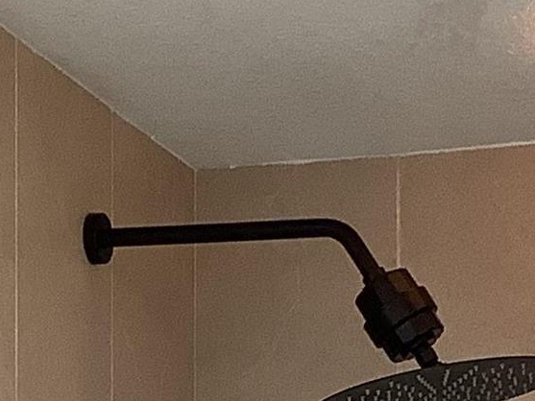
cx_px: 287
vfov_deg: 8.3
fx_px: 2643
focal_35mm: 171
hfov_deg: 11.6
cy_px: 779
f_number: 2.4
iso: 80
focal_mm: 3.3
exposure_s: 1/60
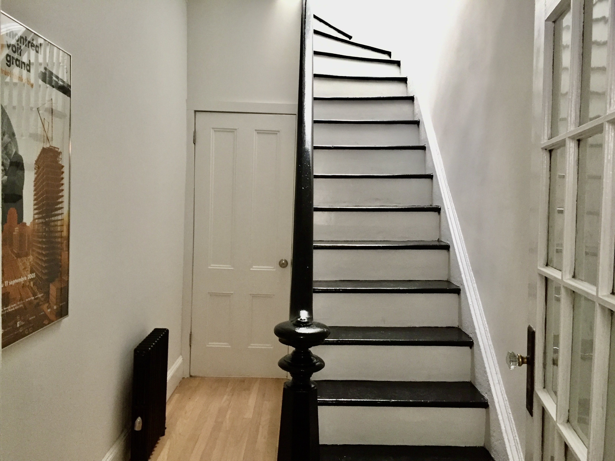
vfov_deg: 48.2
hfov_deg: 61.7
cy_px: 230
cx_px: 308
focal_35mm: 29
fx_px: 515
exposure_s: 1/17
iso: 250
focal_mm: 4.15
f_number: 2.2
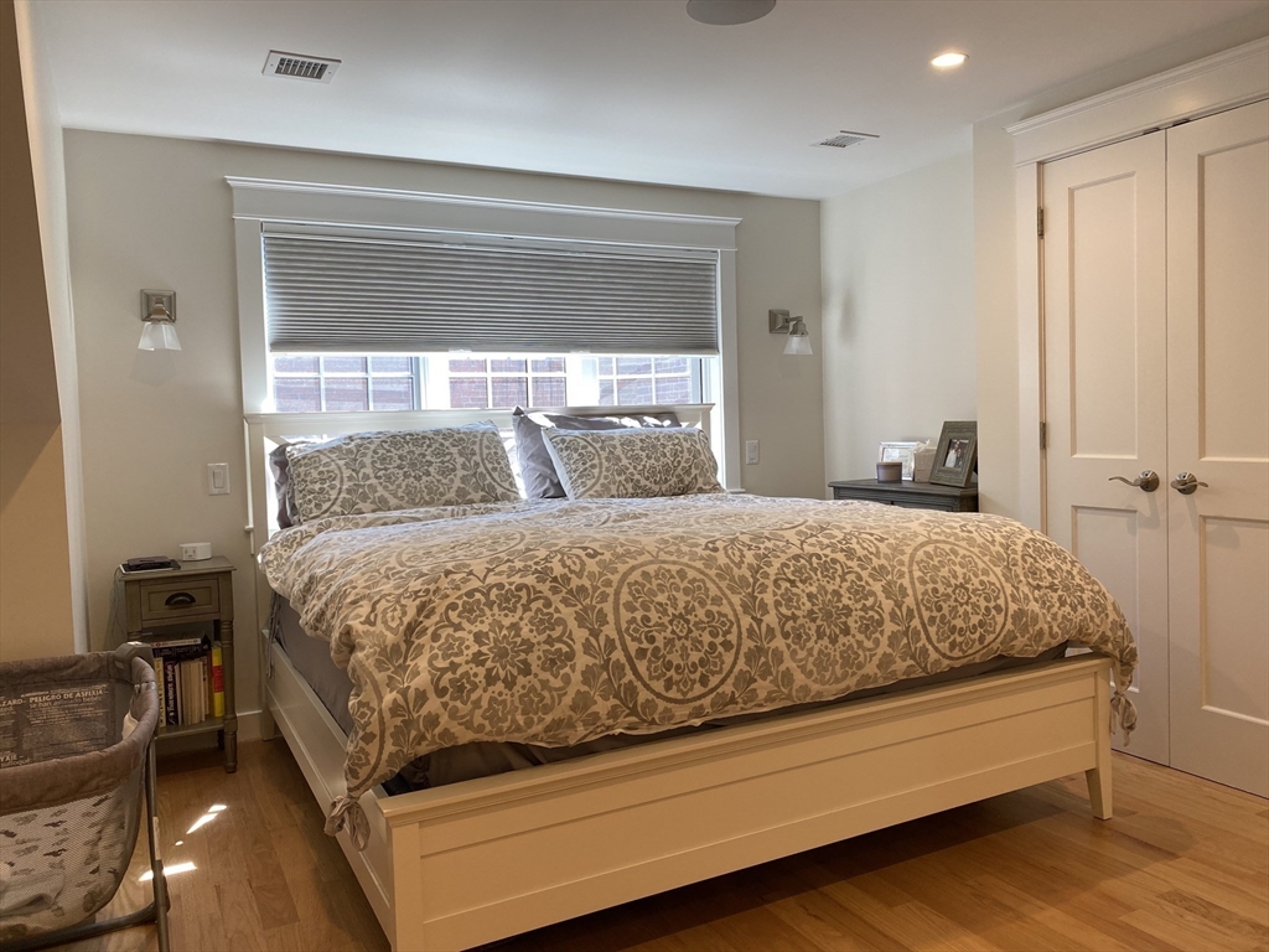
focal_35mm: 26
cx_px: 634
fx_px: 953
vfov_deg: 53.1
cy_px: 476
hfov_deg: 67.3
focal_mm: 4.25
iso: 64
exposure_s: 1/120
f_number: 1.8
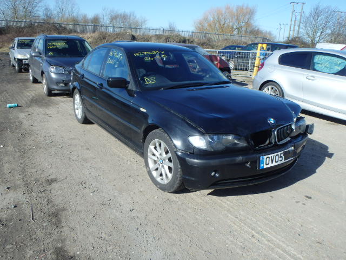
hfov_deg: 63.4
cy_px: 130
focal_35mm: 28
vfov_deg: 49.7
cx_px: 173
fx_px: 280
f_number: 3.9
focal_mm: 5
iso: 125
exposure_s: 1/640
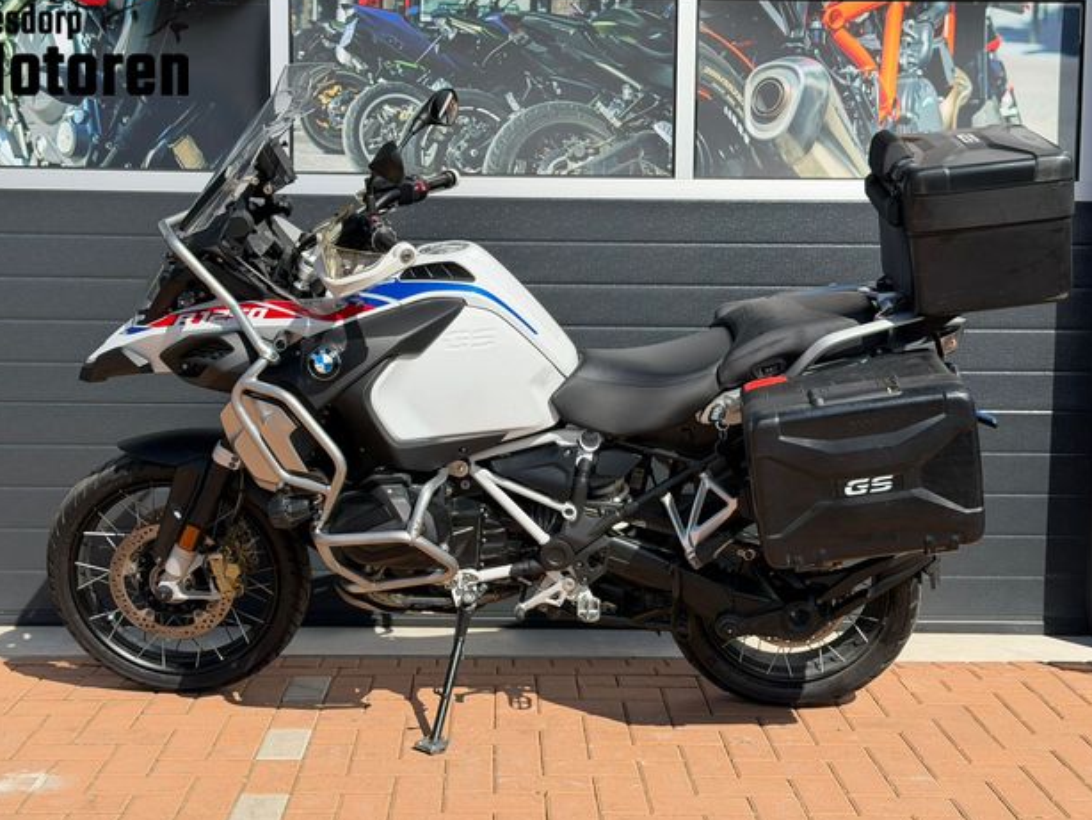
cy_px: 404
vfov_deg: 29.1
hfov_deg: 38.2
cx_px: 530
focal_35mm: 50
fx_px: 1578
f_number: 1.78
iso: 80
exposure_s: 1/4587
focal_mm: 6.76
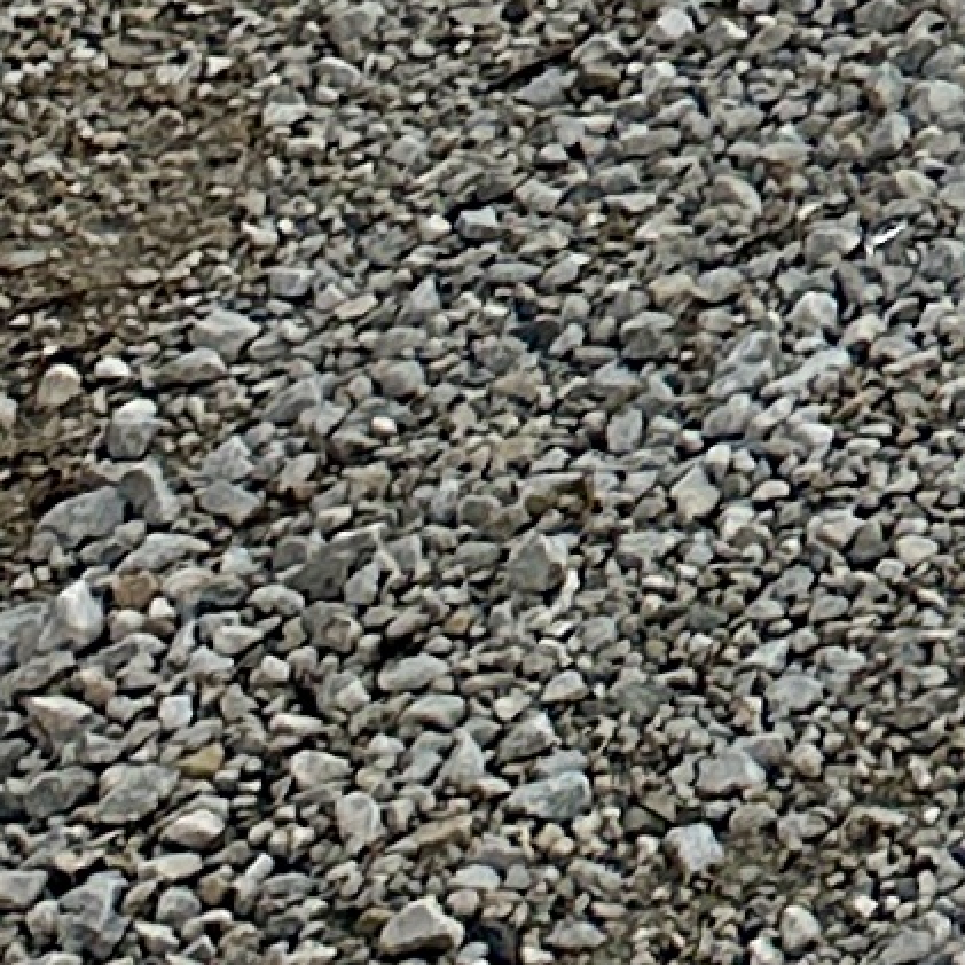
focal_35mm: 203
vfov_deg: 6.9
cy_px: -2700
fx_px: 6403
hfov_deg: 7.5
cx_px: 2934
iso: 80
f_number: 1.78
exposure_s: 1/2252
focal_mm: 6.86
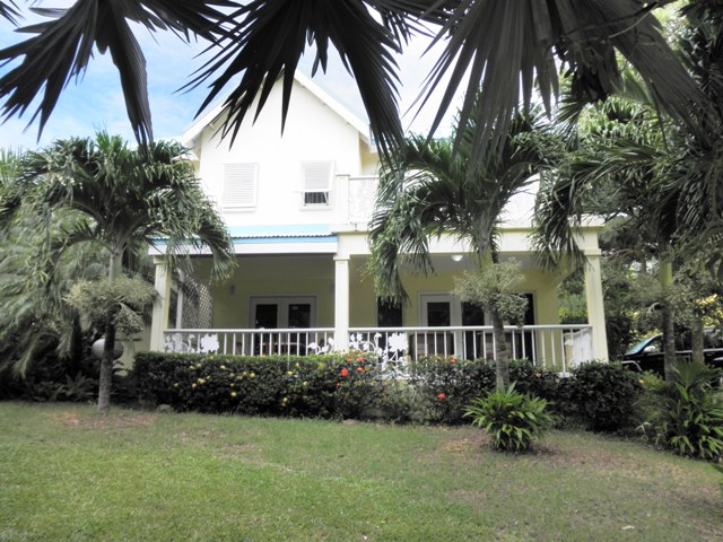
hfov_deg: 63.4
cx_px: 362
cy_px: 271
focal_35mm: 28
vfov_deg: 49.7
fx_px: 585
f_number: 3
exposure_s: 1/400
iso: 64
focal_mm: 5
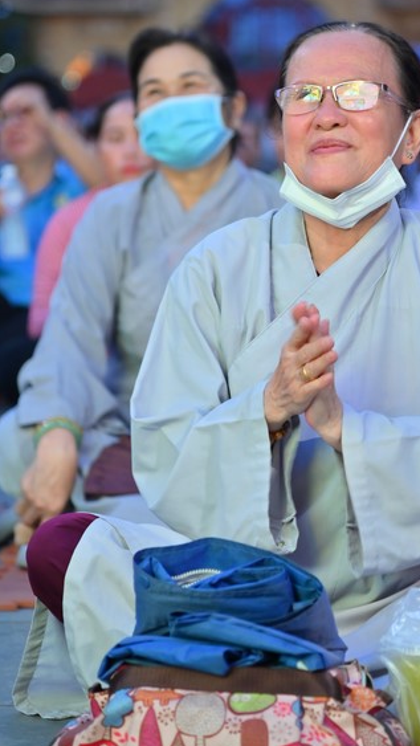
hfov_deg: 8.4
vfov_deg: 14.8
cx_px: 286
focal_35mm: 145
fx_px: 2869
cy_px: 337
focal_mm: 120
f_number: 4
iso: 1250
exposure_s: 1/100
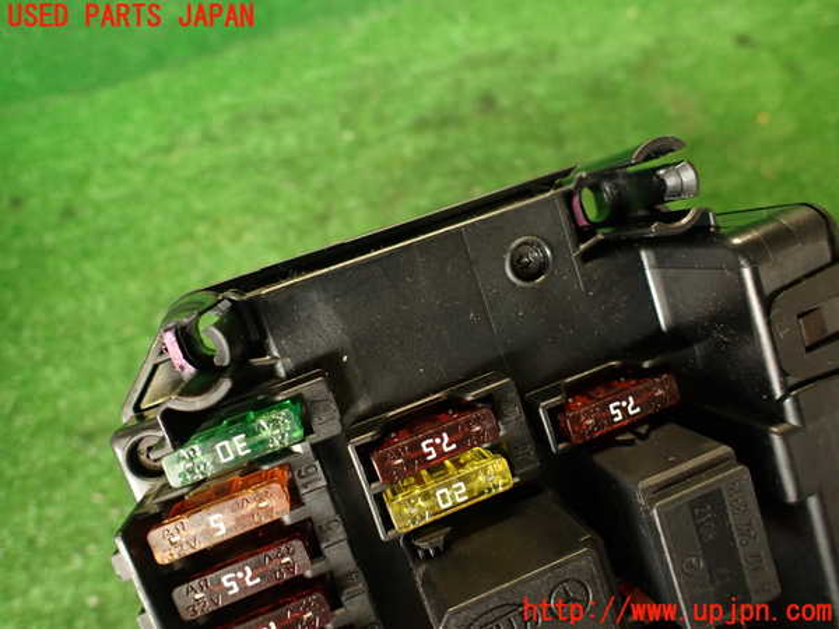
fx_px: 606
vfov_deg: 54.9
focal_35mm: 25
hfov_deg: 69.4
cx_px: 420
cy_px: 314
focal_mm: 4.5
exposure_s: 1/30
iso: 200
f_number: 2
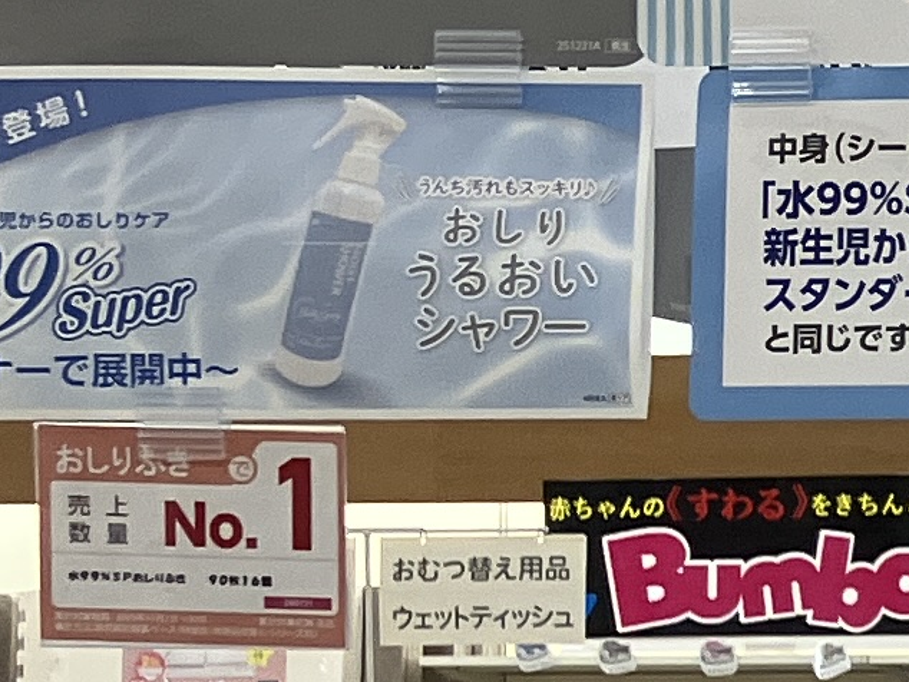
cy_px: 811
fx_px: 4676
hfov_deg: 9.1
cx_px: 2673
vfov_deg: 8.3
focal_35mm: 178
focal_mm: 3.99
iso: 64
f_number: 1.8
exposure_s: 1/111
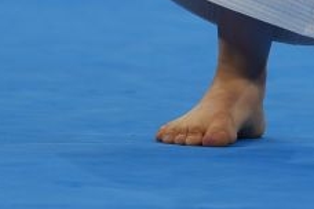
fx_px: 10876
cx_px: 704
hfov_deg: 1.6
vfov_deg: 1.1
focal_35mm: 1247
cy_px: -418
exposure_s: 1/500
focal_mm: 158
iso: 160
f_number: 2.8
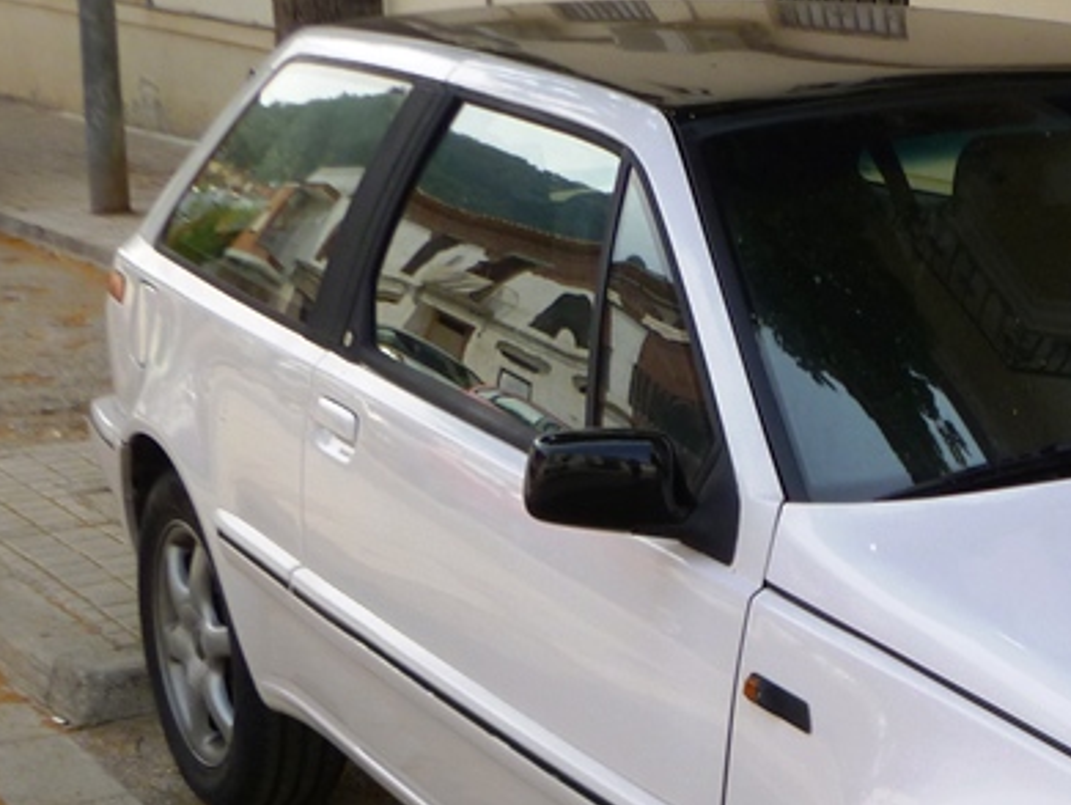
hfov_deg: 21.3
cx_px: 1354
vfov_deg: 17.4
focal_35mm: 84
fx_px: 2601
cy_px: 679
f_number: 3.5
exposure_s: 1/250
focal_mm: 5.7
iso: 80
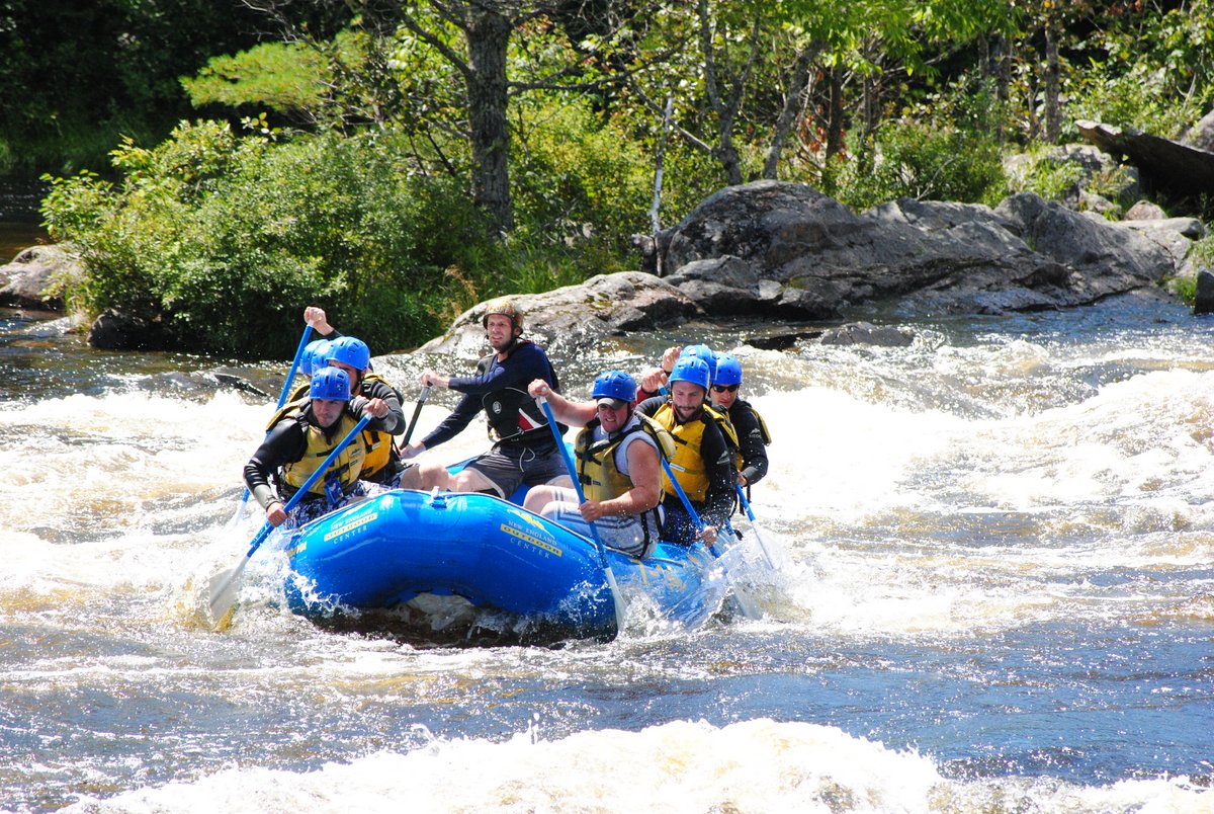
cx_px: 607
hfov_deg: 6.9
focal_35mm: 300
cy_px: 407
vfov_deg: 4.6
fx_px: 10131
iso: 800
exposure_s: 1/1000
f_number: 8
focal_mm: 200
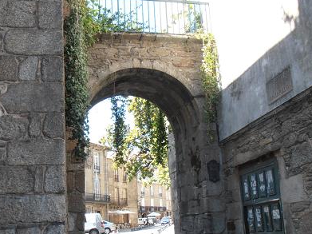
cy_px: 141
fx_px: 451
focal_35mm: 50
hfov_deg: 38.2
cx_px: 149
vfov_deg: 29.0
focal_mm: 6.61
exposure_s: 1/80
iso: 80
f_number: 3.9
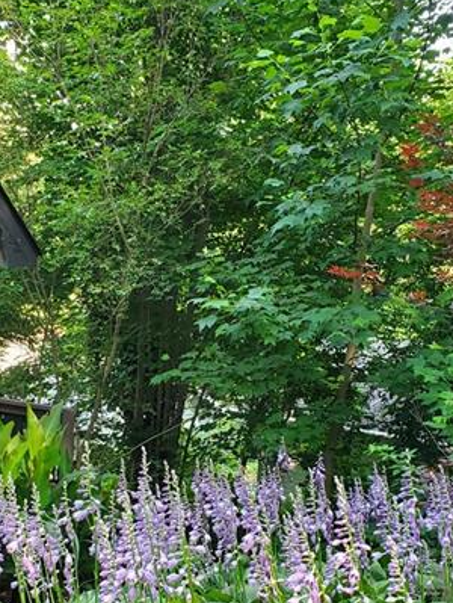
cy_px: 393
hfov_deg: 29.0
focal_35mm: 50
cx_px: 168
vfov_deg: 37.8
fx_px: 871
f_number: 2.4
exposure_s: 1/120
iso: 160
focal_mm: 4.3
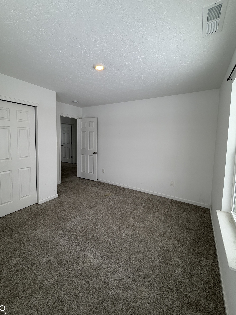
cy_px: 150
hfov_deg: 81.7
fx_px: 136
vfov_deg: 98.1
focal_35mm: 15
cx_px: 112
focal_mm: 2.22
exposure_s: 1/120
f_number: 2.2
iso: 32
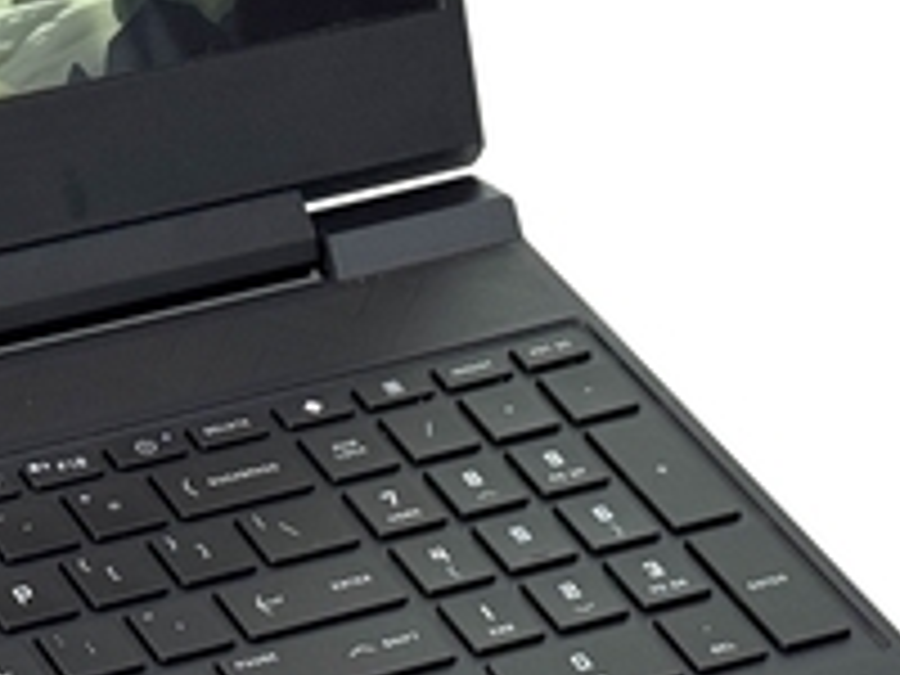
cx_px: -225
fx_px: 4992
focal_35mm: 192
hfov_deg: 10.1
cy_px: 270
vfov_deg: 7.7
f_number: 1.78
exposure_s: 1/121
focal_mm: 6.76
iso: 50
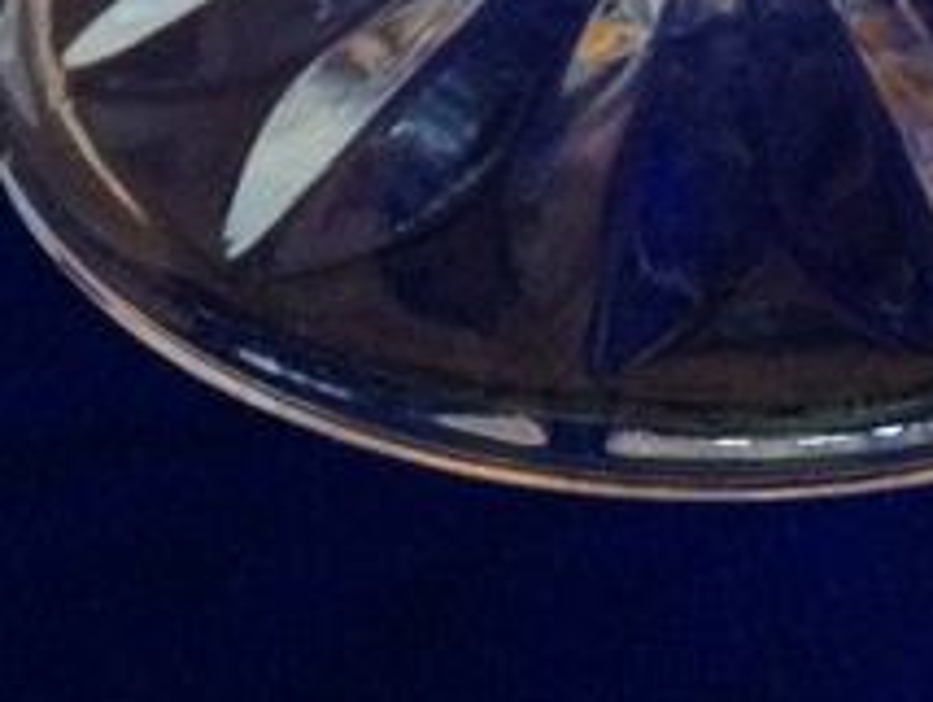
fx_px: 3400
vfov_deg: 10.7
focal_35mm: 126
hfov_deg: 15.4
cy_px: -739
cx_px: 841
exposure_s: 1/15
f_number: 2.2
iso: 320
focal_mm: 4.12
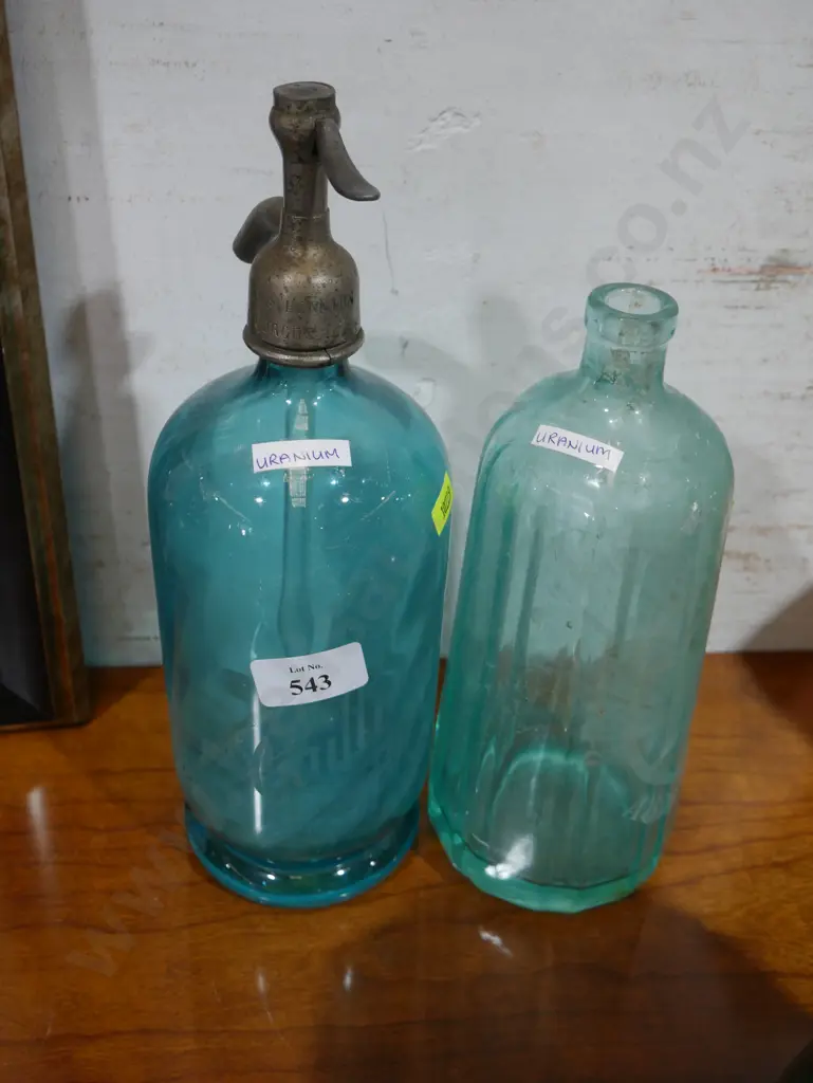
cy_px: 542
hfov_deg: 36.0
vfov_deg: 46.8
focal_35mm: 40
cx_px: 406
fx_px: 1252
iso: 500
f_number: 4.5
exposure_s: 1/60
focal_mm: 20
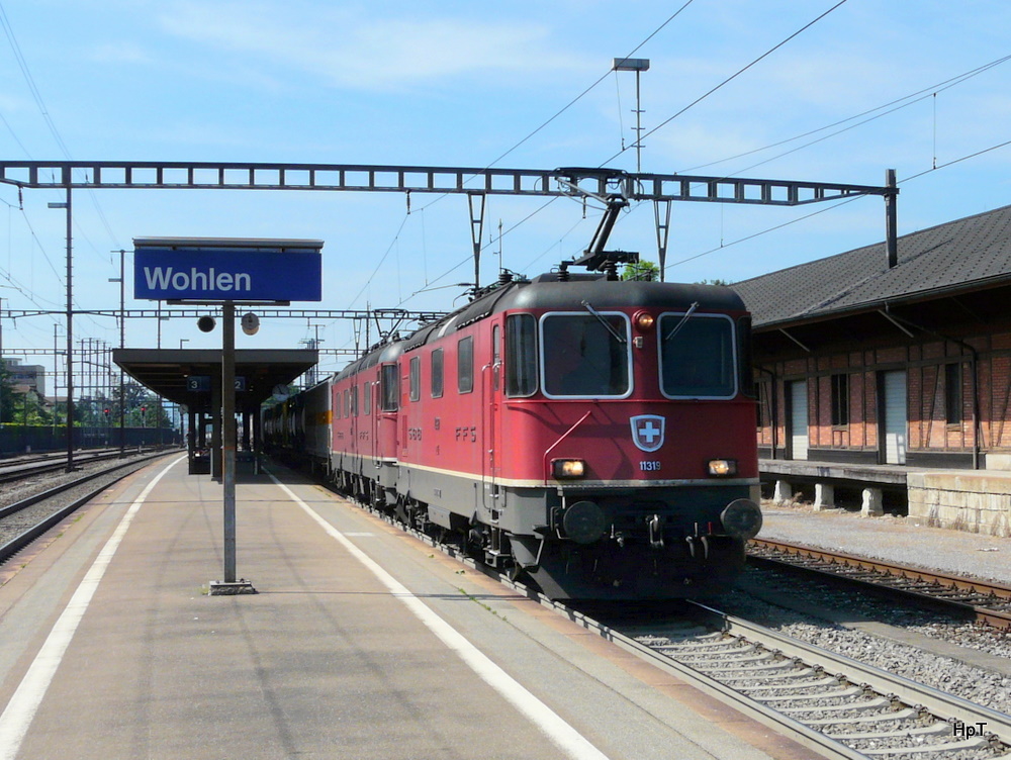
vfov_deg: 38.7
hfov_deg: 50.1
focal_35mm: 37
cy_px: 380
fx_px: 1082
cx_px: 506
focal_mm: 6.1
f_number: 5.6
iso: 100
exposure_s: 1/400
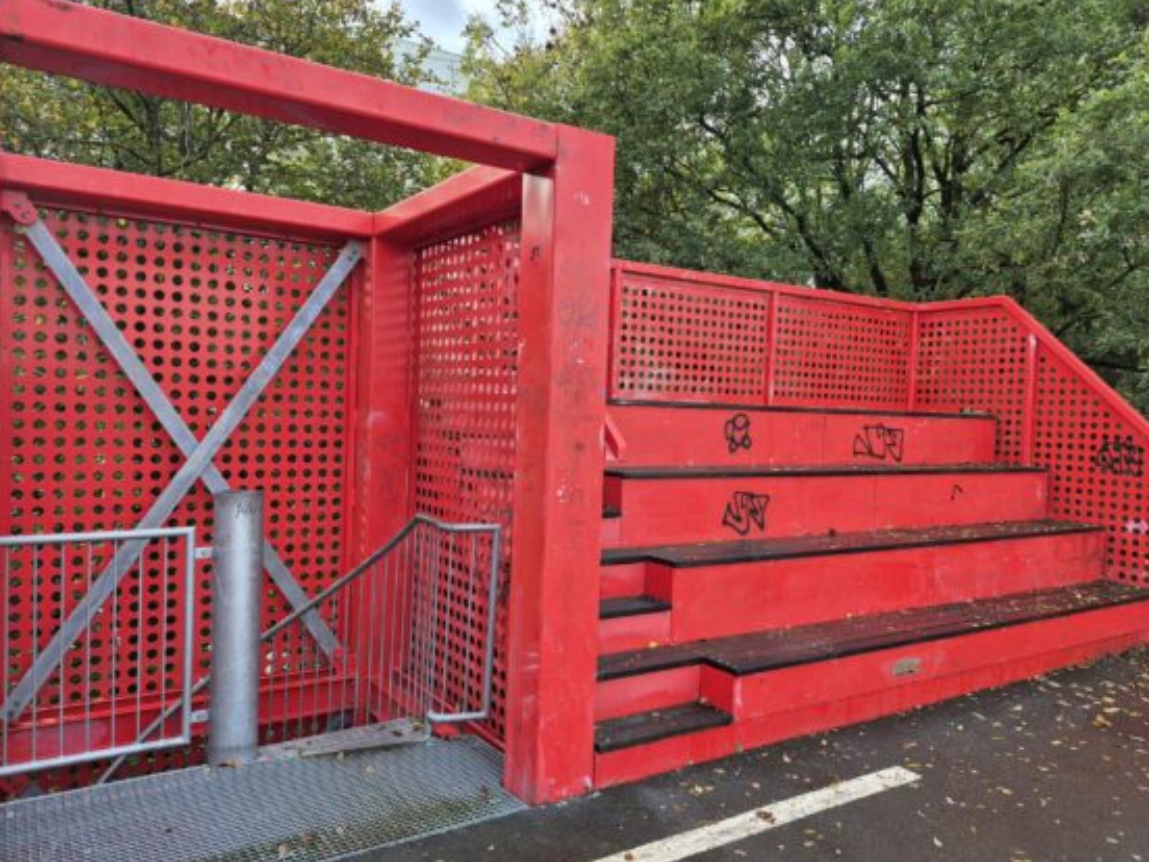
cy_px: 437
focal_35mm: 25
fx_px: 830
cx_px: 585
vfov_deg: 54.9
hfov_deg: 69.4
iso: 32
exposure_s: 1/180
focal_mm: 5.4
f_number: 1.8
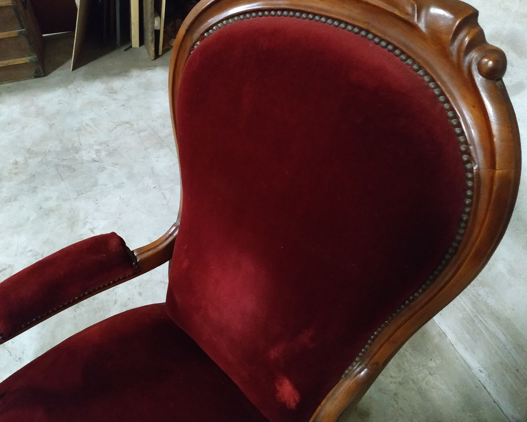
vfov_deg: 54.9
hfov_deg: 66.0
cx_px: 255
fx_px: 406
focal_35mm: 26
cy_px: 215
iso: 2500
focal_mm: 3.94
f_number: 1.9
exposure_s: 1/17
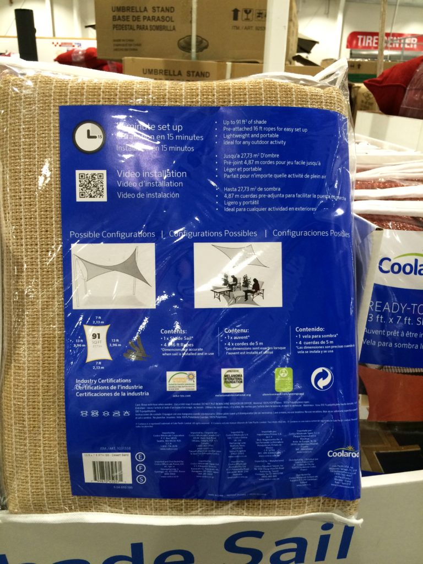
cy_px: 282
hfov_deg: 48.2
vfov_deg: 61.7
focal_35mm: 29
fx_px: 472
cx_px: 212
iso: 125
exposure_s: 1/30
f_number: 2.2
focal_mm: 4.15
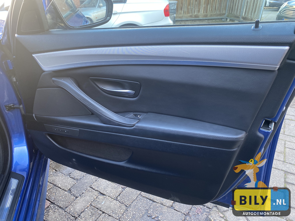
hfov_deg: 67.3
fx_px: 222
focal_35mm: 26
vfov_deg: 53.1
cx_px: 148
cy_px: 110
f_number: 1.8
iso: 125
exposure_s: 1/102
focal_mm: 4.25
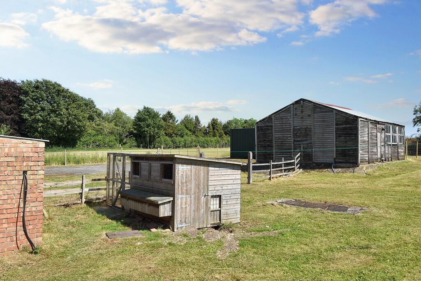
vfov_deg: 43.6
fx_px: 351
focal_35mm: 30
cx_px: 210
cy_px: 140
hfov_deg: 61.9
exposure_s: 1/250
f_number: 8
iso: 100
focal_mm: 20
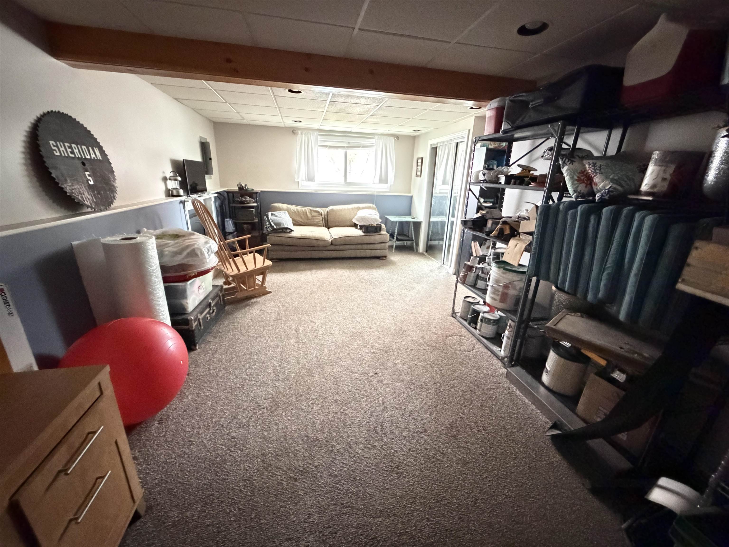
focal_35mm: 14
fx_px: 295
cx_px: 364
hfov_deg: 102.1
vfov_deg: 85.7
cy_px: 274
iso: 3200
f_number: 2.2
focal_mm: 2.22
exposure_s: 1/22
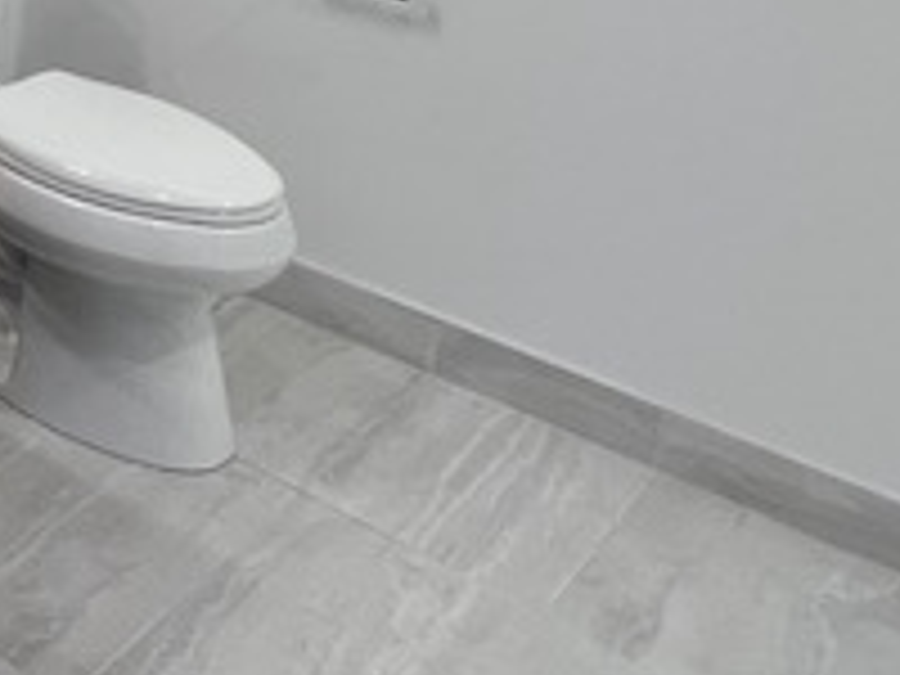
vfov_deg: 24.8
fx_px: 1352
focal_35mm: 52
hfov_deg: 26.4
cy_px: -171
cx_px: -459
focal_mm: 1.57
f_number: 1.8
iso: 100
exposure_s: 1/120
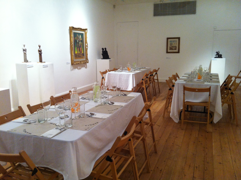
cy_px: 90
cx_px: 120
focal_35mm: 35
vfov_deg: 40.6
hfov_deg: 52.7
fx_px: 243
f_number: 2.8
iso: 200
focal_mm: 3.85
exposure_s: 1/17
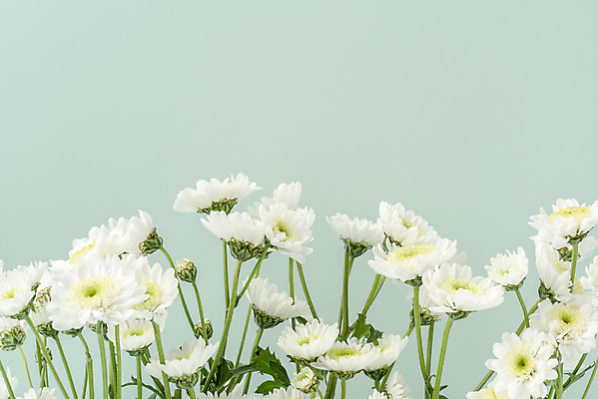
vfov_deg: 13.1
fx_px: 1745
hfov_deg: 19.4
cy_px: 200
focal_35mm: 105
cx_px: 299
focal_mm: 105
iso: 100
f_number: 18
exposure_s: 1/125
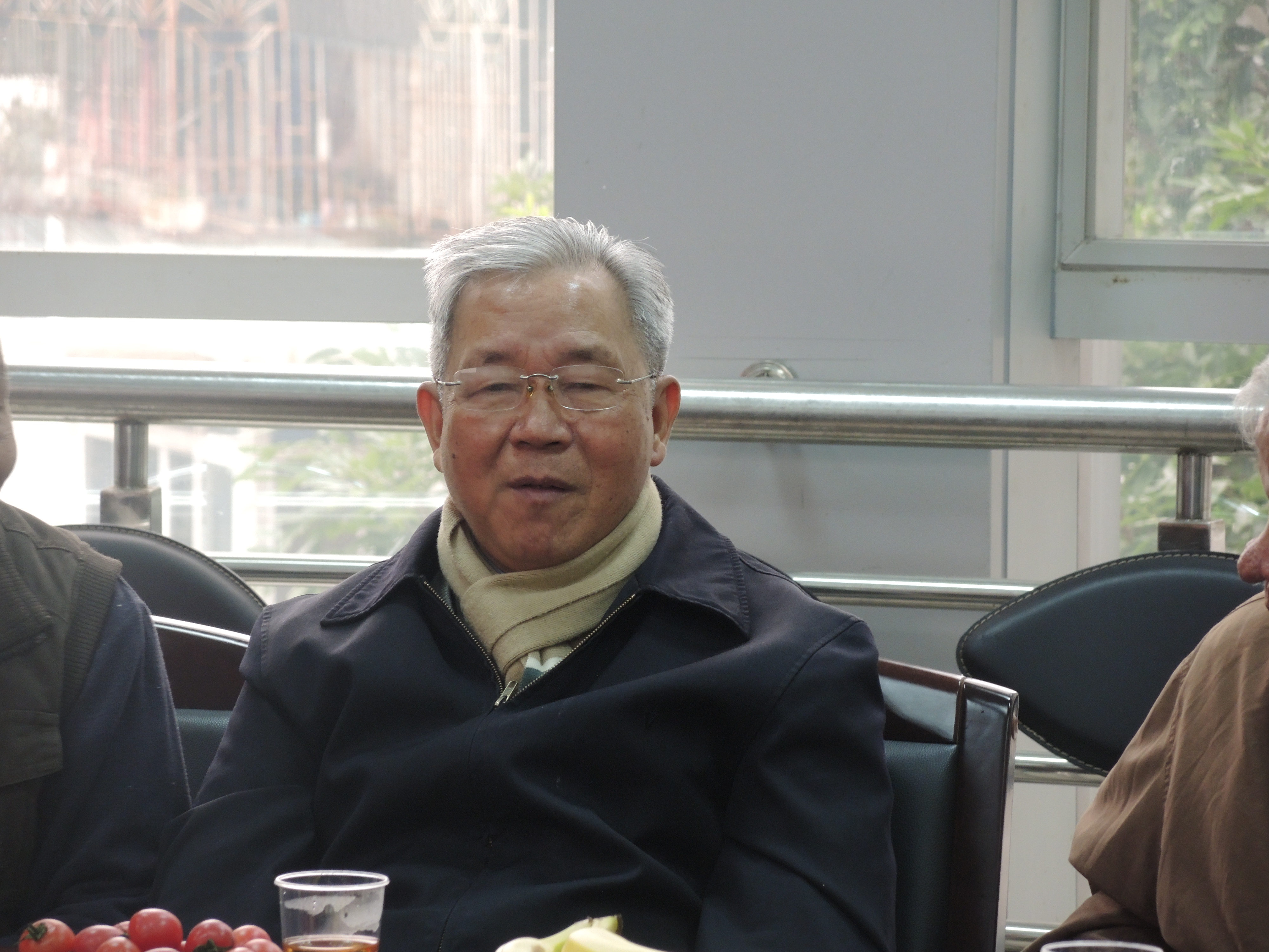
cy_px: 476
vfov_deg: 7.4
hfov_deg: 9.9
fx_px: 7332
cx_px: 634
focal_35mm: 200
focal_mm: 42.8
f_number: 4
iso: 640
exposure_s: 1/15
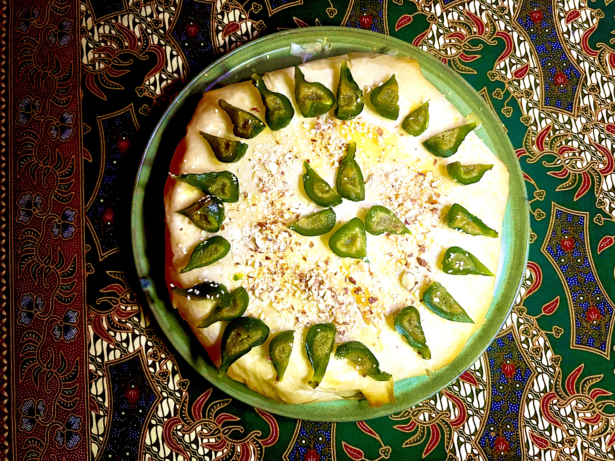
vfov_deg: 53.1
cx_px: 308
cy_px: 230
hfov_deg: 67.3
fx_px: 462
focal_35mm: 26
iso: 640
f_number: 1.5
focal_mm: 5.7
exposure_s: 1/32
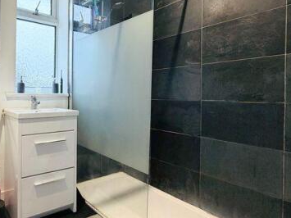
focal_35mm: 23
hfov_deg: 66.7
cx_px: 56
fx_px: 193
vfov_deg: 58.7
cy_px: 96
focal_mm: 2.22
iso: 200
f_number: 2.2
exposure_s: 1/50
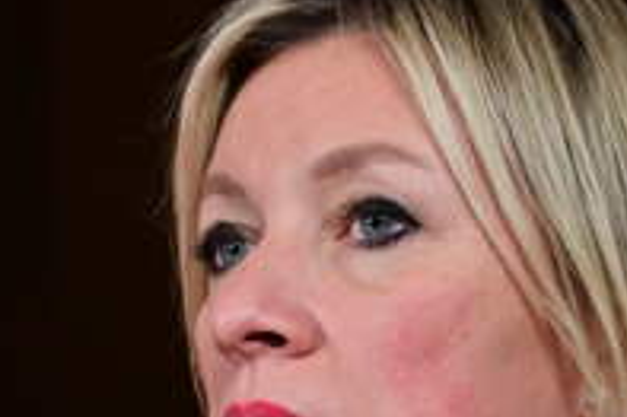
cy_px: 520
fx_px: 11485
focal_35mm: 660
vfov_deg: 2.1
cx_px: 290
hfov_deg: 3.1
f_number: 5.6
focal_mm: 210
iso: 4000
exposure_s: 1/60
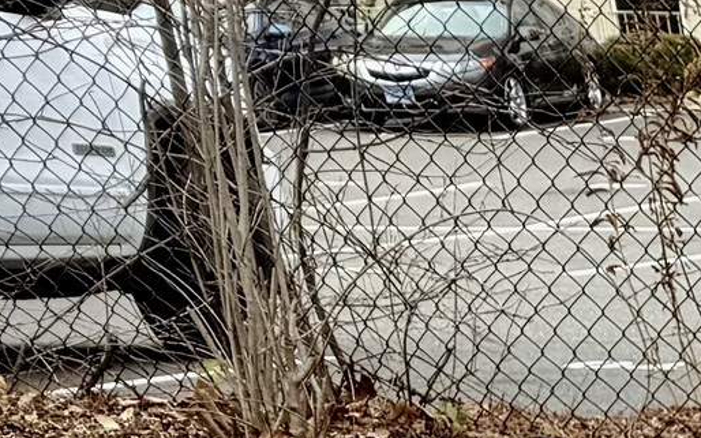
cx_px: 2068
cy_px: 1459
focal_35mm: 152
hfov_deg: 10.3
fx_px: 2903
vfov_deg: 7.3
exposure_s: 1/858
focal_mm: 6.76
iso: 80
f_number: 1.78
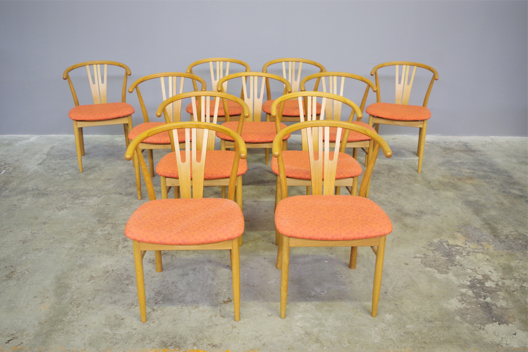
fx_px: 455
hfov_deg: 60.3
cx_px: 264
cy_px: 176
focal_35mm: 31
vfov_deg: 42.3
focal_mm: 21.25
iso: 800
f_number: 4
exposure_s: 1/13
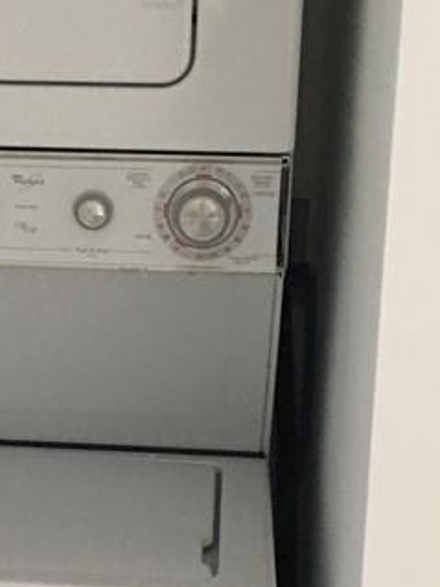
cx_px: 15
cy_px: 407
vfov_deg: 21.0
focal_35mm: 93
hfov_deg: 15.6
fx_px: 1577
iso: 200
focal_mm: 4.15
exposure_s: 1/30
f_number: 2.2
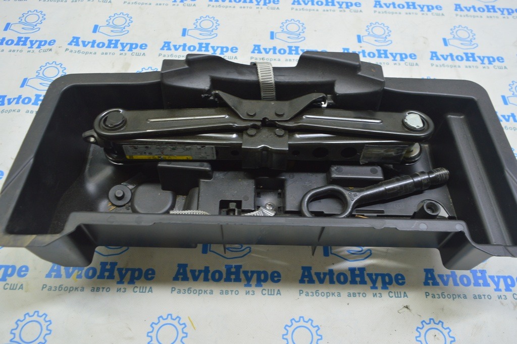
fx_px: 387
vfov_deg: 47.9
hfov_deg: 67.4
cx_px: 258
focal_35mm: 27
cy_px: 172
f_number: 5.6
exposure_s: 1/15
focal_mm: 18
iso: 400
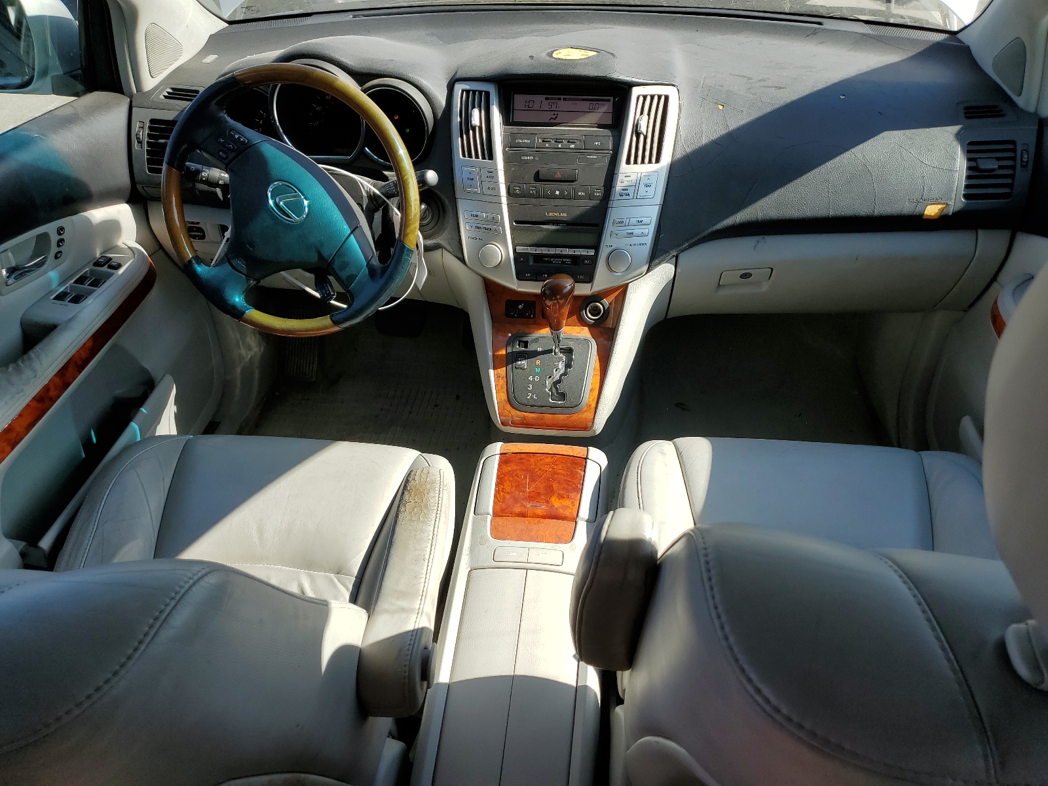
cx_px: 524
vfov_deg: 53.1
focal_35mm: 26
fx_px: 787
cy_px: 393
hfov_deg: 67.3
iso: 50
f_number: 1.5
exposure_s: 1/1000
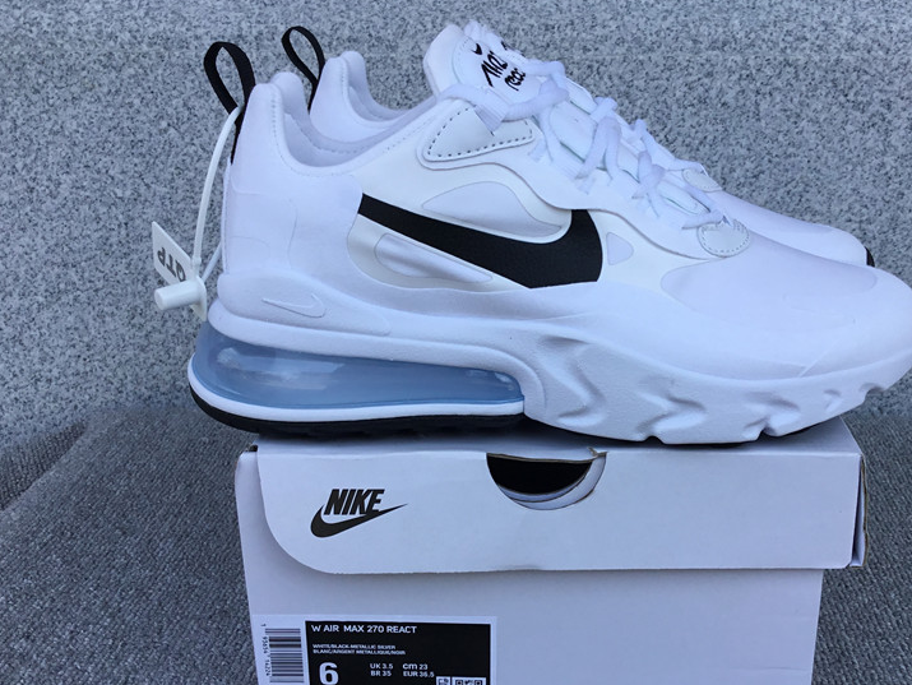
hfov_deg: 47.6
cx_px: 538
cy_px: 382
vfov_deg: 36.8
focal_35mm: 39
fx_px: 1028
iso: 25
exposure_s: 1/365
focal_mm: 3.3
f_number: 2.4
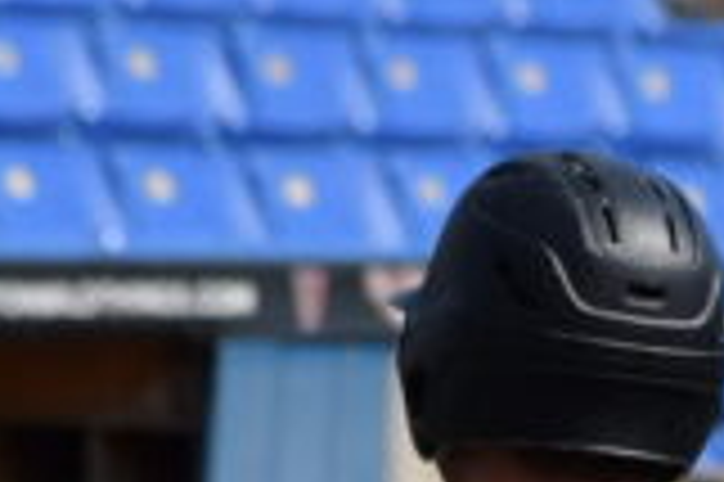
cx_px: 778
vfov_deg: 1.0
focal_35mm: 1327
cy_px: 849
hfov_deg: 1.6
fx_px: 26668
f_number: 8
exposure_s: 1/2000
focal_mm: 185
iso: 400
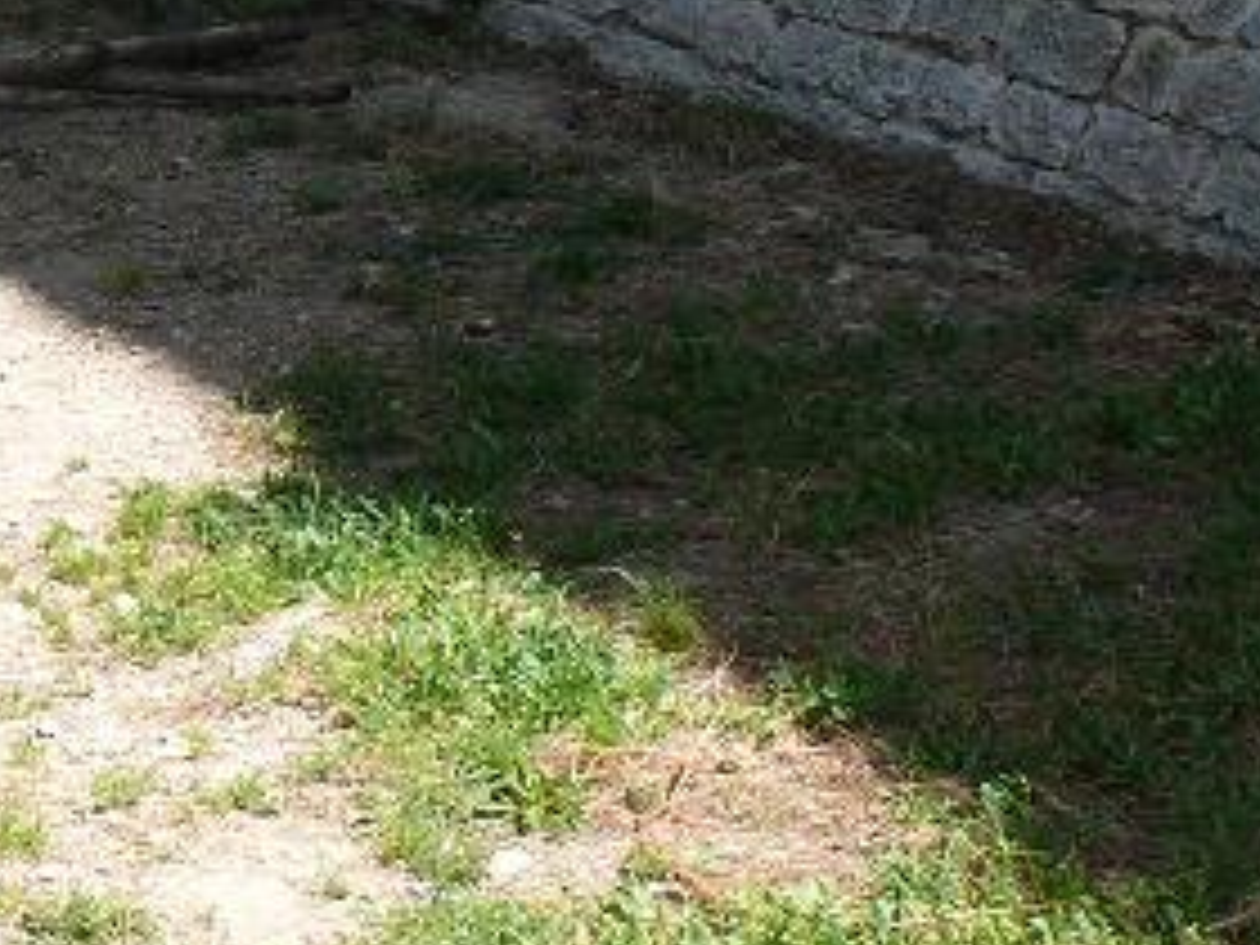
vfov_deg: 12.6
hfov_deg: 15.9
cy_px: -297
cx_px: -590
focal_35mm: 114
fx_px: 4150
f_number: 5.6
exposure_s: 1/200
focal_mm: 7.4
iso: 100
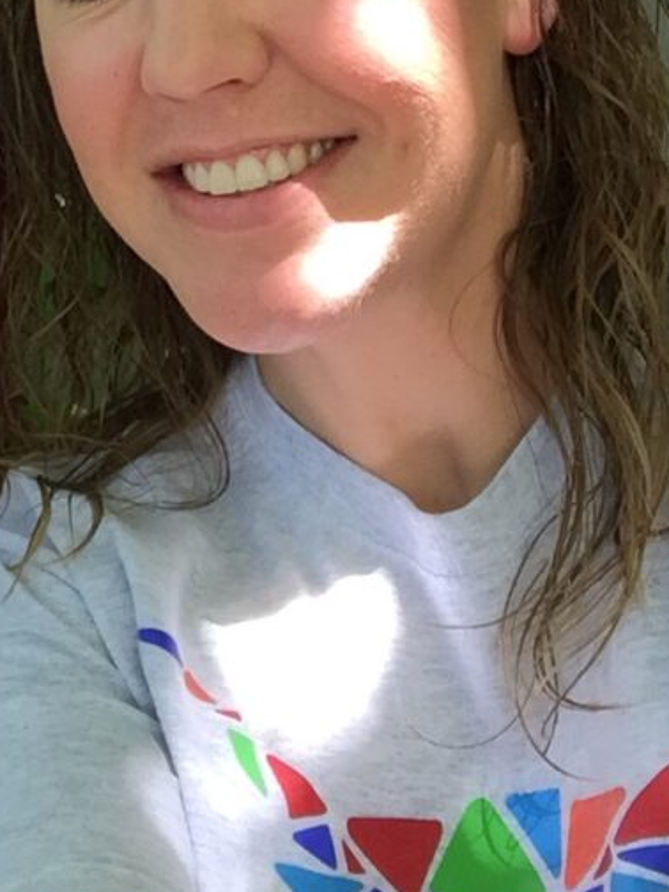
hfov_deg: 22.7
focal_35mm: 63
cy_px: 205
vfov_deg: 30.1
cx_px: 65
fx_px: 1623
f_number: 2.2
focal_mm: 2.65
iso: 40
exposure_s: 1/30
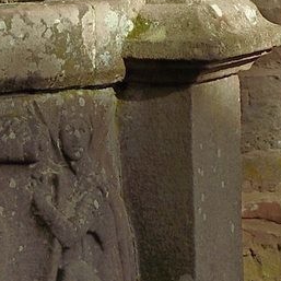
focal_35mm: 445
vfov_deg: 3.8
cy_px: -715
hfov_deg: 3.9
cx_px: 35
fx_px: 4087
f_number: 7.1
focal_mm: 56
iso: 200
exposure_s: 1/640
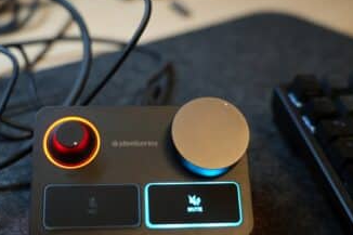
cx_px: 161
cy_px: 133
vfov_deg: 24.6
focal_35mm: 55
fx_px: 539
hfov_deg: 36.2
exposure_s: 1/50
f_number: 4
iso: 640
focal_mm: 46
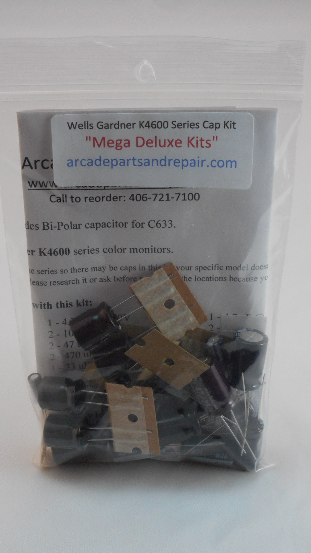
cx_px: 150
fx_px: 1099
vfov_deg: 28.2
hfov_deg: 16.1
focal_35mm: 75
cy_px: 278
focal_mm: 9.1
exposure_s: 1/30
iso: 220
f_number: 4.9
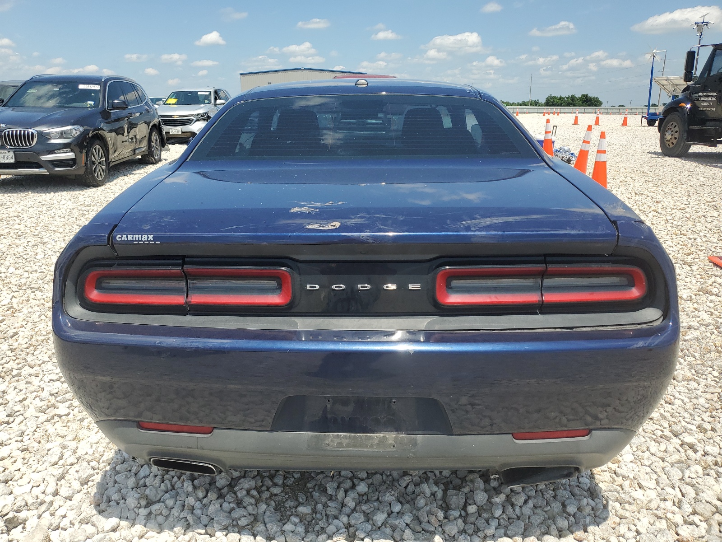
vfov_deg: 53.1
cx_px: 361
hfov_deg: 67.3
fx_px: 542
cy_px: 271
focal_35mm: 26
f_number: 1.5
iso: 50
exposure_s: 1/3333
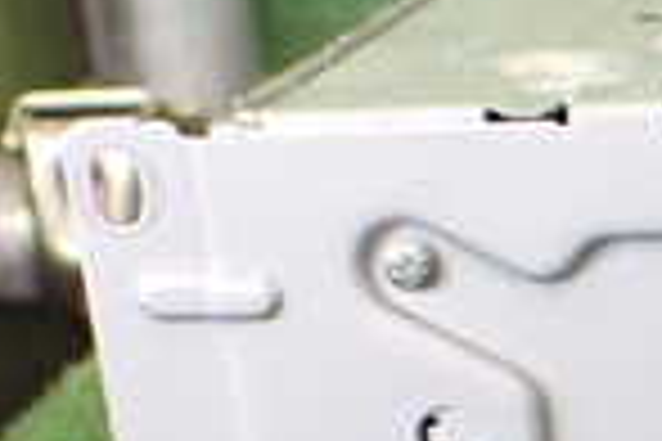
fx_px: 2335
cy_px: 508
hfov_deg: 15.0
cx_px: 986
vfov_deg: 10.6
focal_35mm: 127
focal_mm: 5.4
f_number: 2.3
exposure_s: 1/80
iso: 800
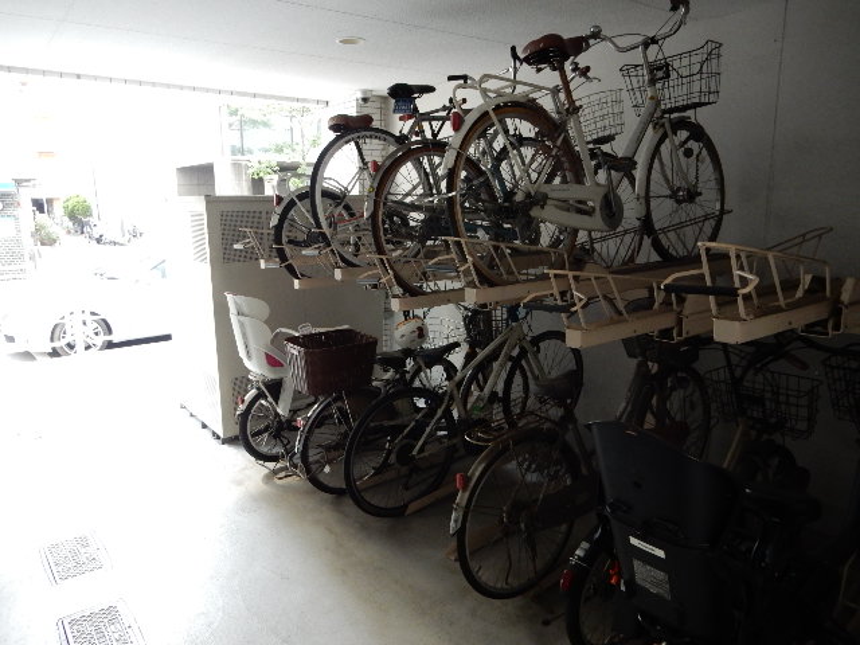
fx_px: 621
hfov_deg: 69.4
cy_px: 322
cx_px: 430
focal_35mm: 25
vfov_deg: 54.9
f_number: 3.7
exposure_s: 1/30
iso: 400
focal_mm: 4.5
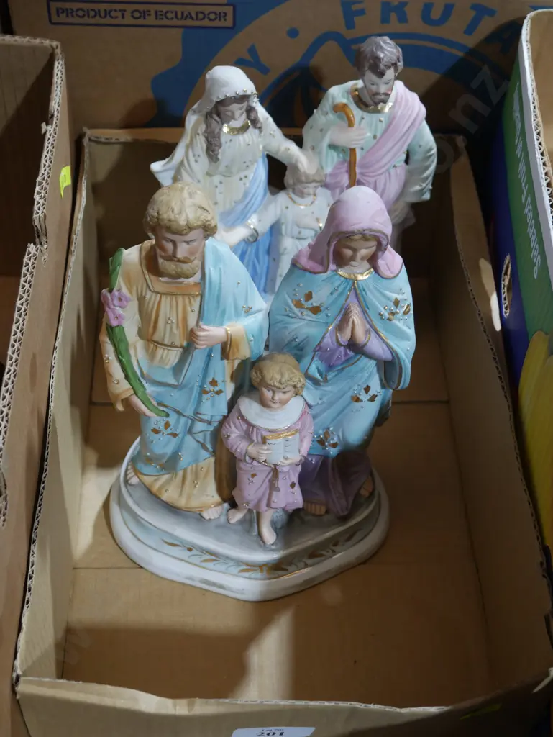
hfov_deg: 29.1
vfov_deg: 38.2
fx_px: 1064
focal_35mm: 50
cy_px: 368
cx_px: 276
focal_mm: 25
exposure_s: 1/60
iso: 800
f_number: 5.3
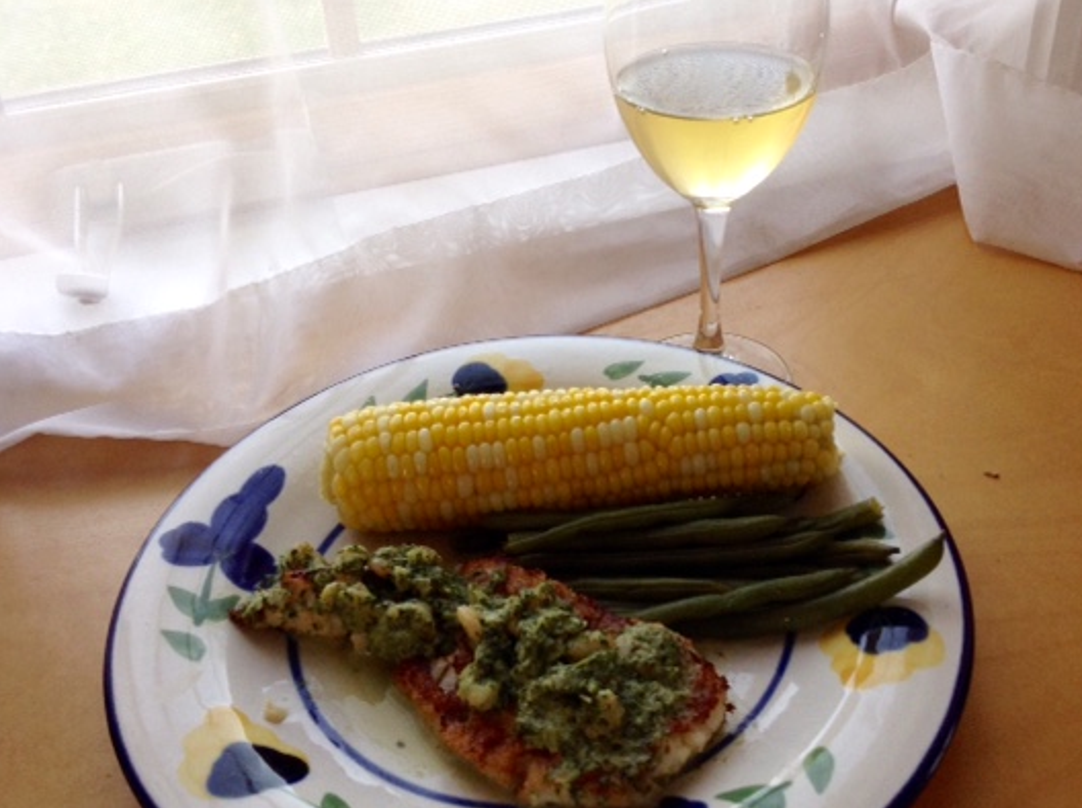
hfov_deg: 46.8
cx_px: 588
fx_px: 1248
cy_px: 383
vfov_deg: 35.8
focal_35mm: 40
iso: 40
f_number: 2.4
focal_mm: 3.3
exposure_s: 1/24
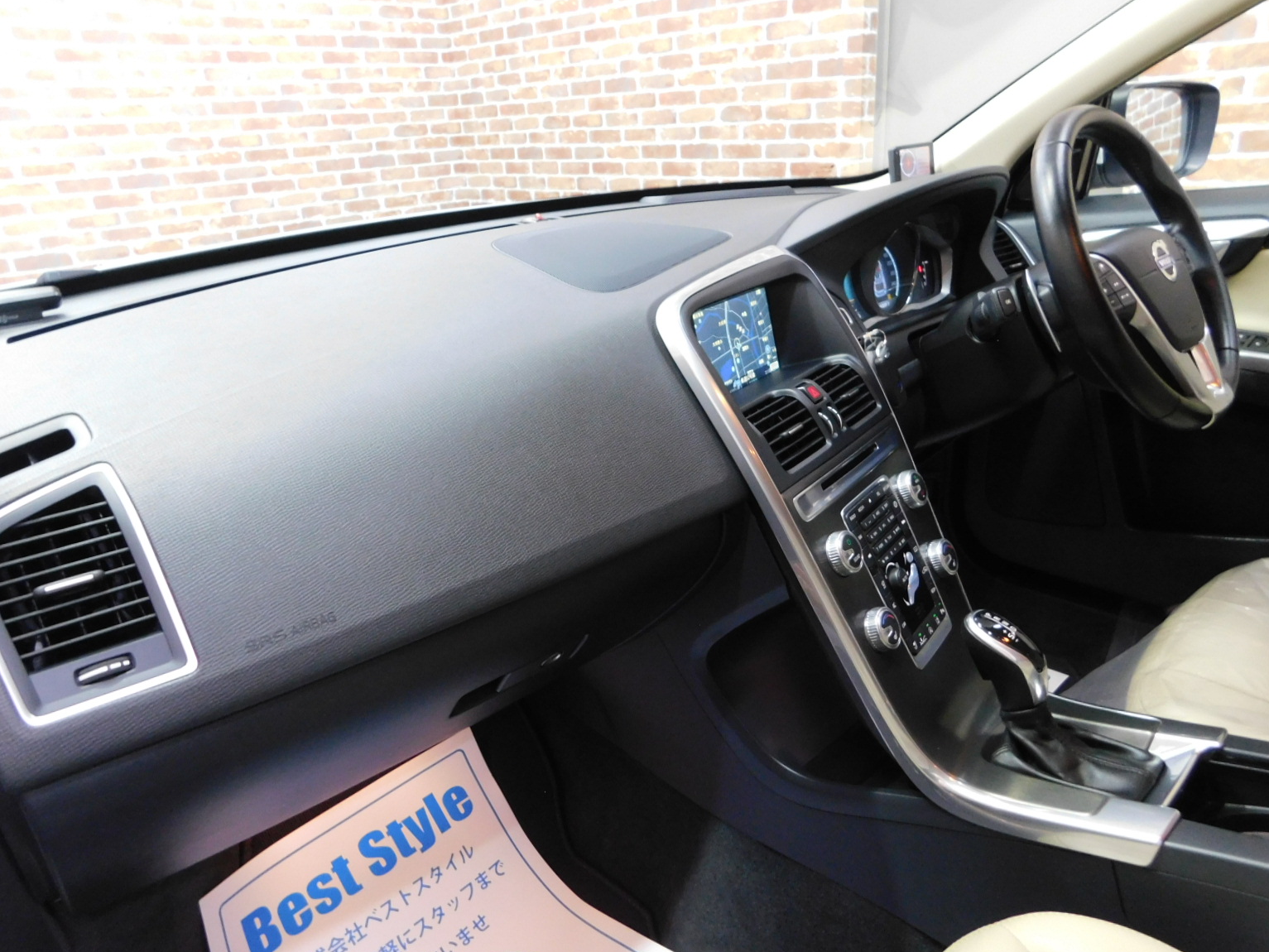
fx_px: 880
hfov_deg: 71.6
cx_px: 622
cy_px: 459
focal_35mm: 24
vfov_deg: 56.8
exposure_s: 1/10
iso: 400
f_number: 3
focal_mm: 4
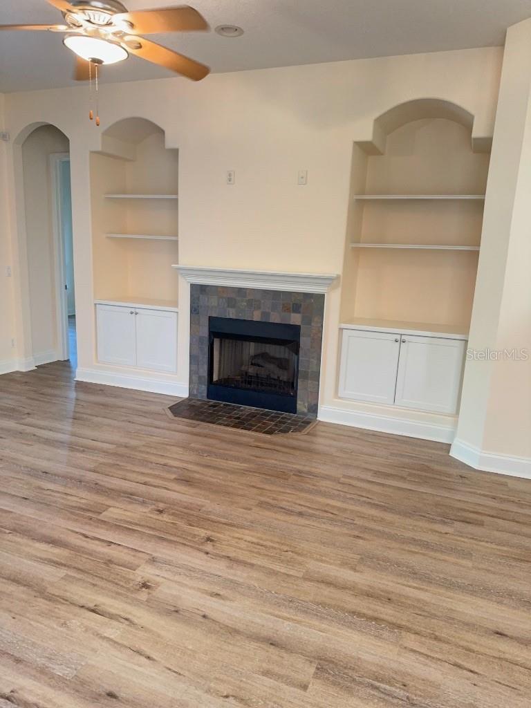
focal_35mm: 24
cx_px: 266
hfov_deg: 56.8
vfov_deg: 71.6
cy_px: 354
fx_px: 491
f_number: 1.78
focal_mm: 6.76
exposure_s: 1/60
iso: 500
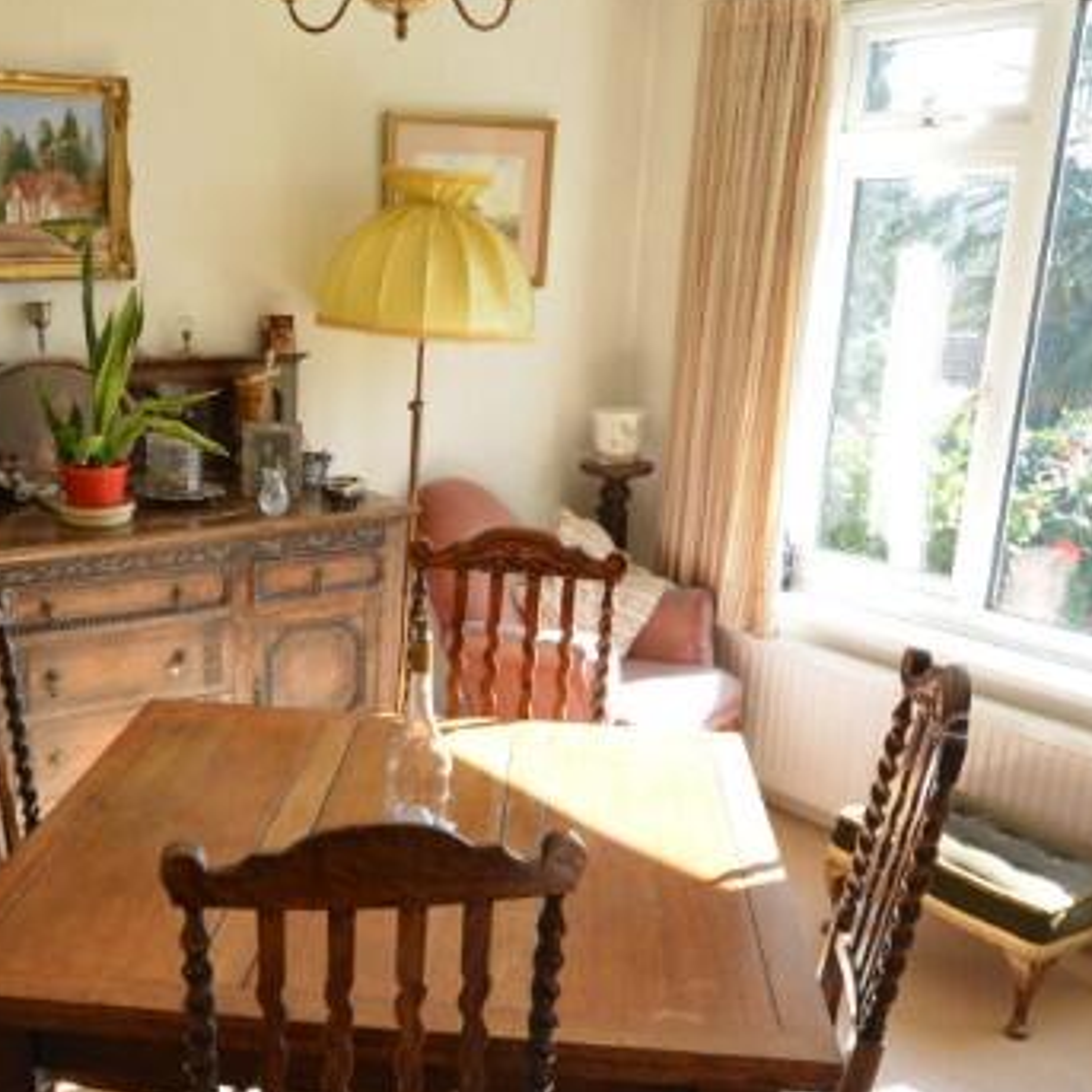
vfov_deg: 43.4
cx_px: 408
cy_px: 710
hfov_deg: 43.5
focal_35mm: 38
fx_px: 1356
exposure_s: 1/60
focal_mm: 10
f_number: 8
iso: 400
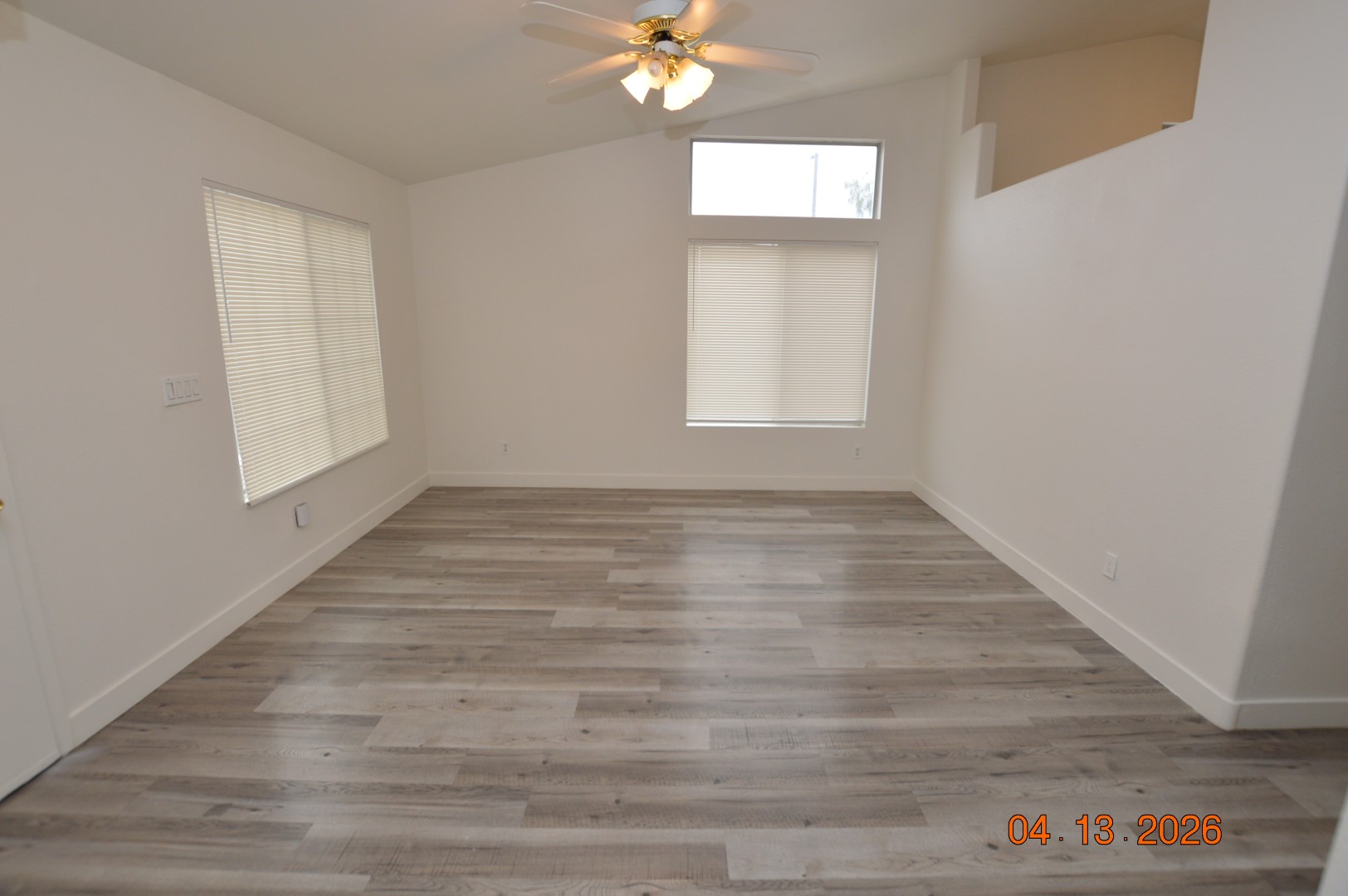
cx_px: 674
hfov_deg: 100.4
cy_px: 448
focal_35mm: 15
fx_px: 561
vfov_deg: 77.2
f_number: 5
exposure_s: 1/100
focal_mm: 10
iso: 400
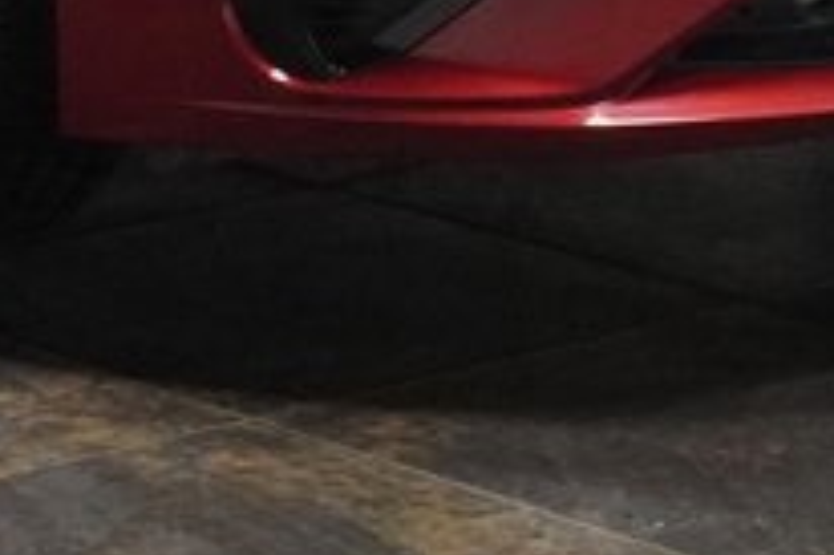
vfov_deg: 5.3
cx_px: -178
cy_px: -598
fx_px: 5879
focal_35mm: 254
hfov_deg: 8.0
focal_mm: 34
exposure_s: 1/100
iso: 3200
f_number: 7.1
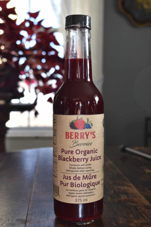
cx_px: 81
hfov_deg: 26.7
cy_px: 121
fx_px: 318
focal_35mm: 51
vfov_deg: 39.2
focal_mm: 31
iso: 500
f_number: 5.6
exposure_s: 1/125
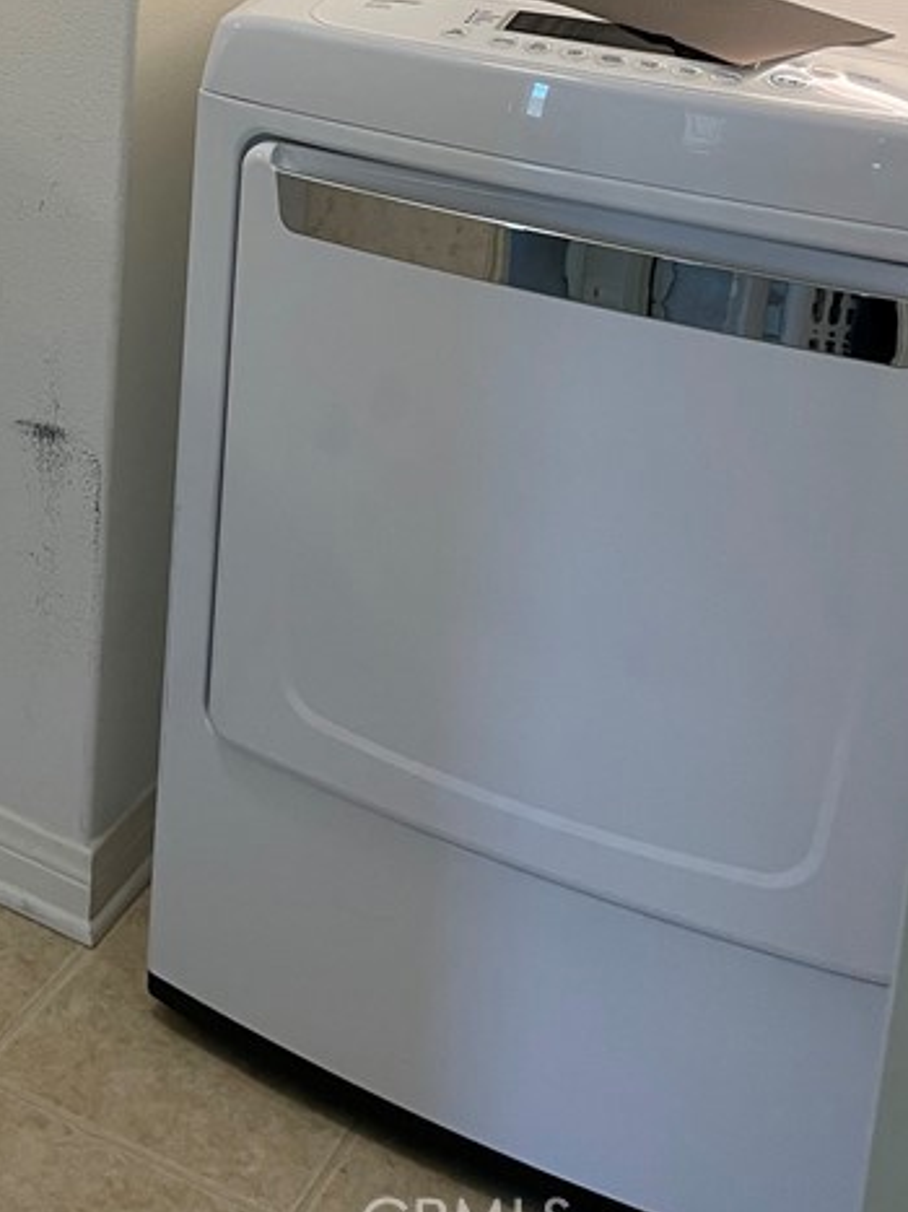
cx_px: -21
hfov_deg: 24.4
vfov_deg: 30.7
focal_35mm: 57
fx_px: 1994
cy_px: -70
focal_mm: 4.2
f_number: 1.6
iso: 80
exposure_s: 1/60
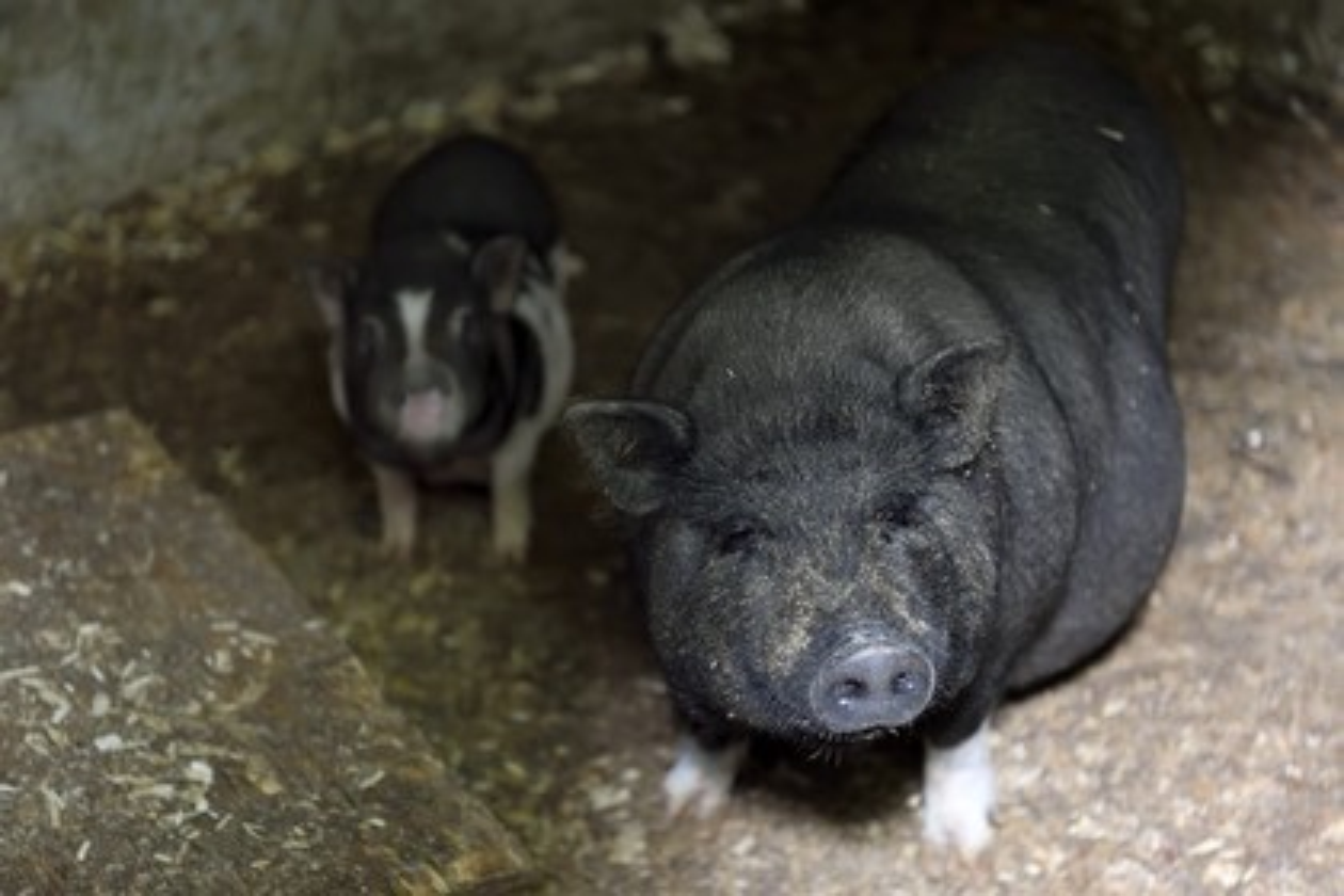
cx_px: 672
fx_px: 2314
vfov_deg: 21.9
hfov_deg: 32.4
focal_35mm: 62
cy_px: 448
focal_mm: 62
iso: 1600
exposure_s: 1/10
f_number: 2.8
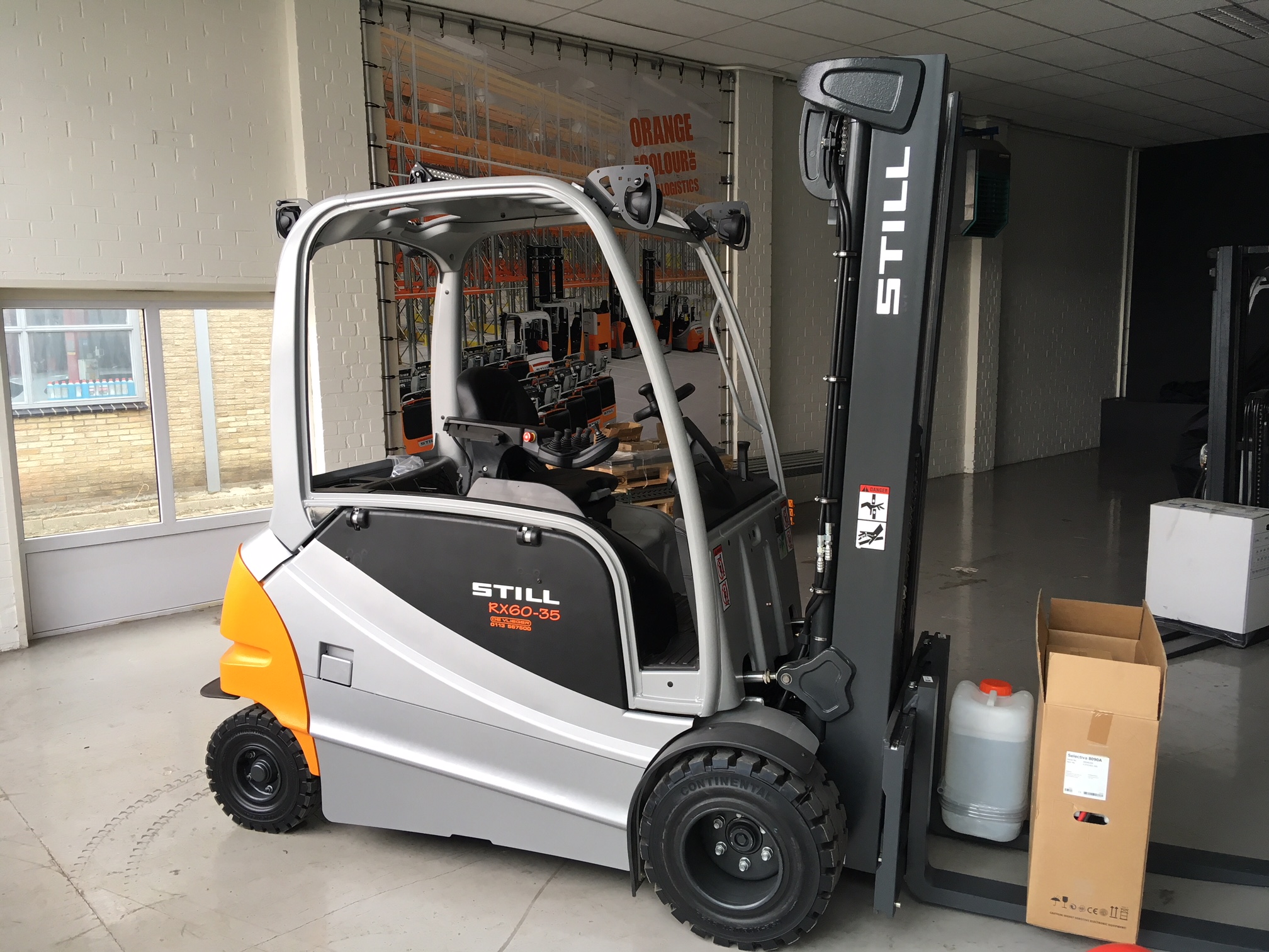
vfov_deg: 48.2
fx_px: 1063
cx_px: 634
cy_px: 476
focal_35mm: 29
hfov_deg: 61.7
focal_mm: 4.15
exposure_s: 1/33
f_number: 2.2
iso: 25
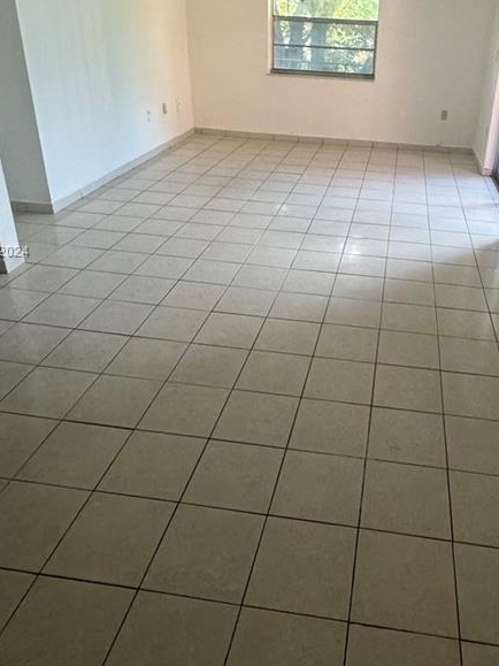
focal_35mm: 29
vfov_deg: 60.9
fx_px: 558
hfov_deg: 47.4
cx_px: 336
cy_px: 252
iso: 320
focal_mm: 2.22
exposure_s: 1/60
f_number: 2.2
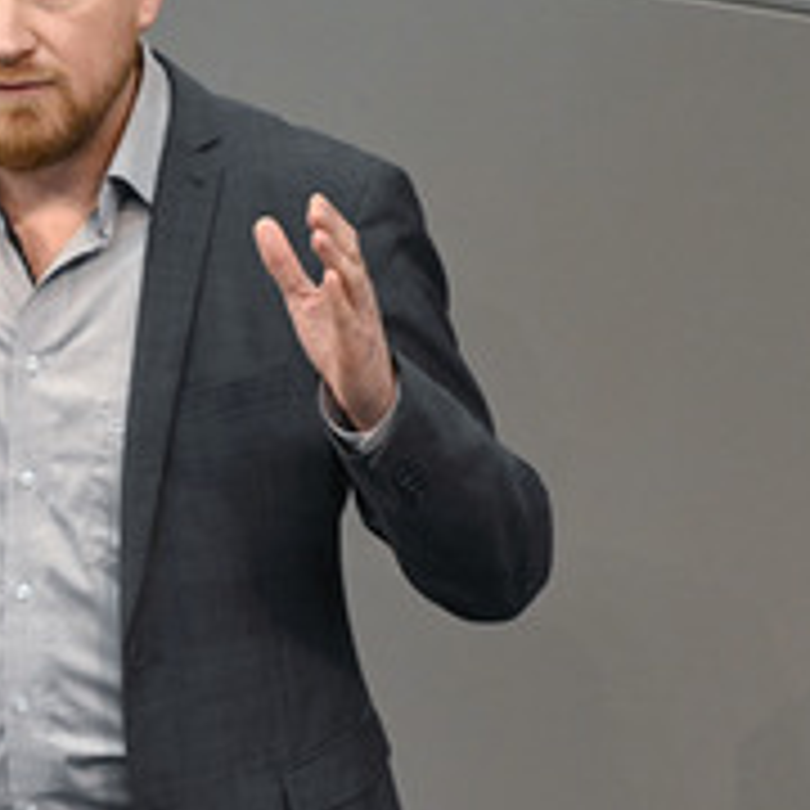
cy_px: 374
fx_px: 21947
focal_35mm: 829
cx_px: -29
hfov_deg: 2.1
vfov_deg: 2.1
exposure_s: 1/320
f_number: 5.6
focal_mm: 390
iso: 8000
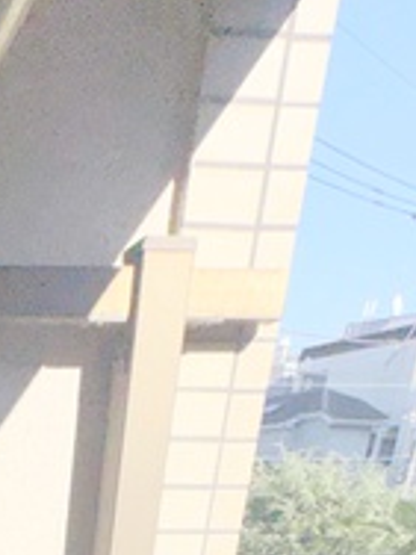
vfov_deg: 21.5
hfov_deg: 24.6
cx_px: -117
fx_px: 833
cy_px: 1024
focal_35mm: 52
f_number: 2.2
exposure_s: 1/9009
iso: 32
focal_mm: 2.22
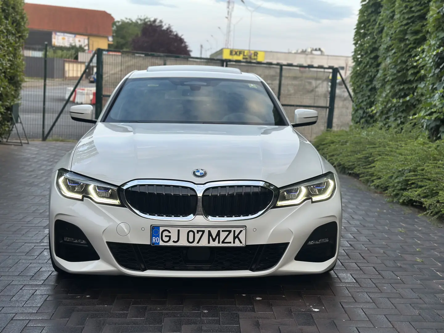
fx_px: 616
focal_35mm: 48
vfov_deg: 30.3
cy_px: 166
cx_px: 222
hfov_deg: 39.7
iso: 80
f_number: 1.78
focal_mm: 6.86
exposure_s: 1/98
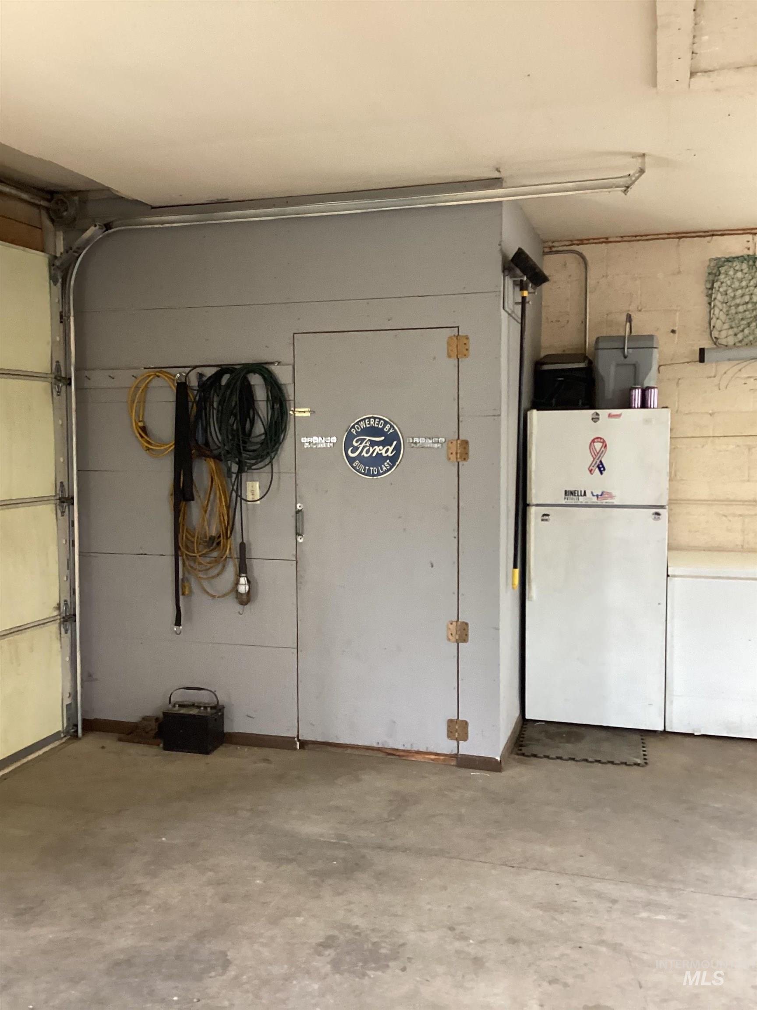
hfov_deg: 45.4
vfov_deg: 58.4
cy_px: 505
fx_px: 904
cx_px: 378
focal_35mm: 31
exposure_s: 1/60
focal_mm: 3.3
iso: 160
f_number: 2.4
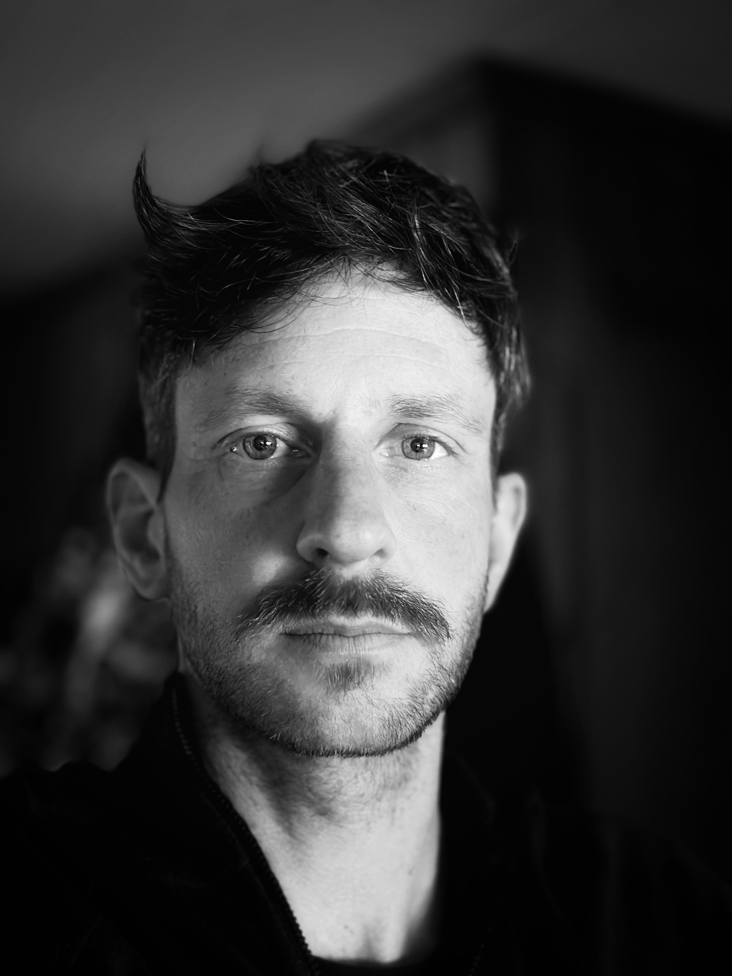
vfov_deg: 39.7
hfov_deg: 30.3
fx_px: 1353
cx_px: 366
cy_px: 488
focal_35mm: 48
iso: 1000
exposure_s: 1/30
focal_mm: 6.86
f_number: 1.78
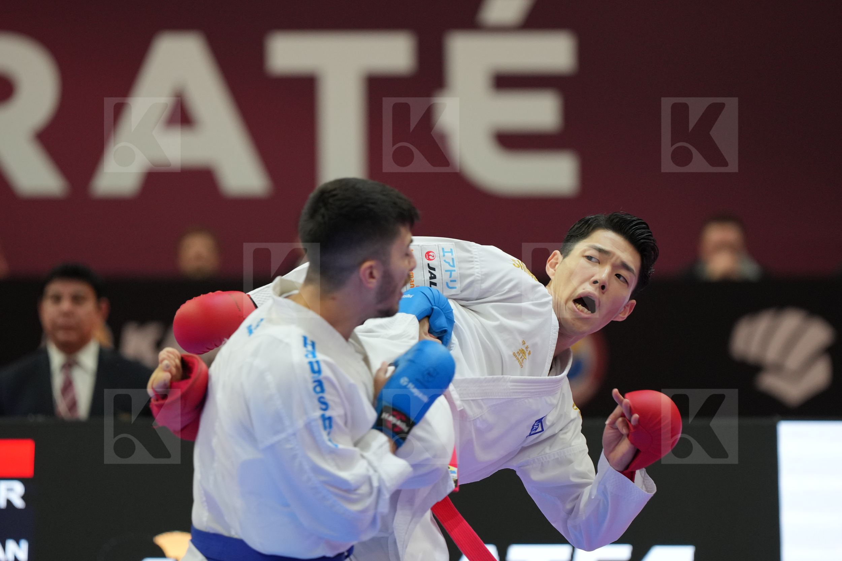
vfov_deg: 5.1
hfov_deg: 7.7
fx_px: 6244
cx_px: 421
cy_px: 280
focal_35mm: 267
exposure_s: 1/1000
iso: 1250
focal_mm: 178
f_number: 2.8
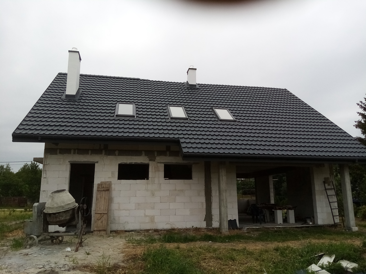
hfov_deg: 67.3
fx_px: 275
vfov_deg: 53.1
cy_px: 137
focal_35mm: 26
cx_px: 183
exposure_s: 1/721
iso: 107
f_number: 1.8
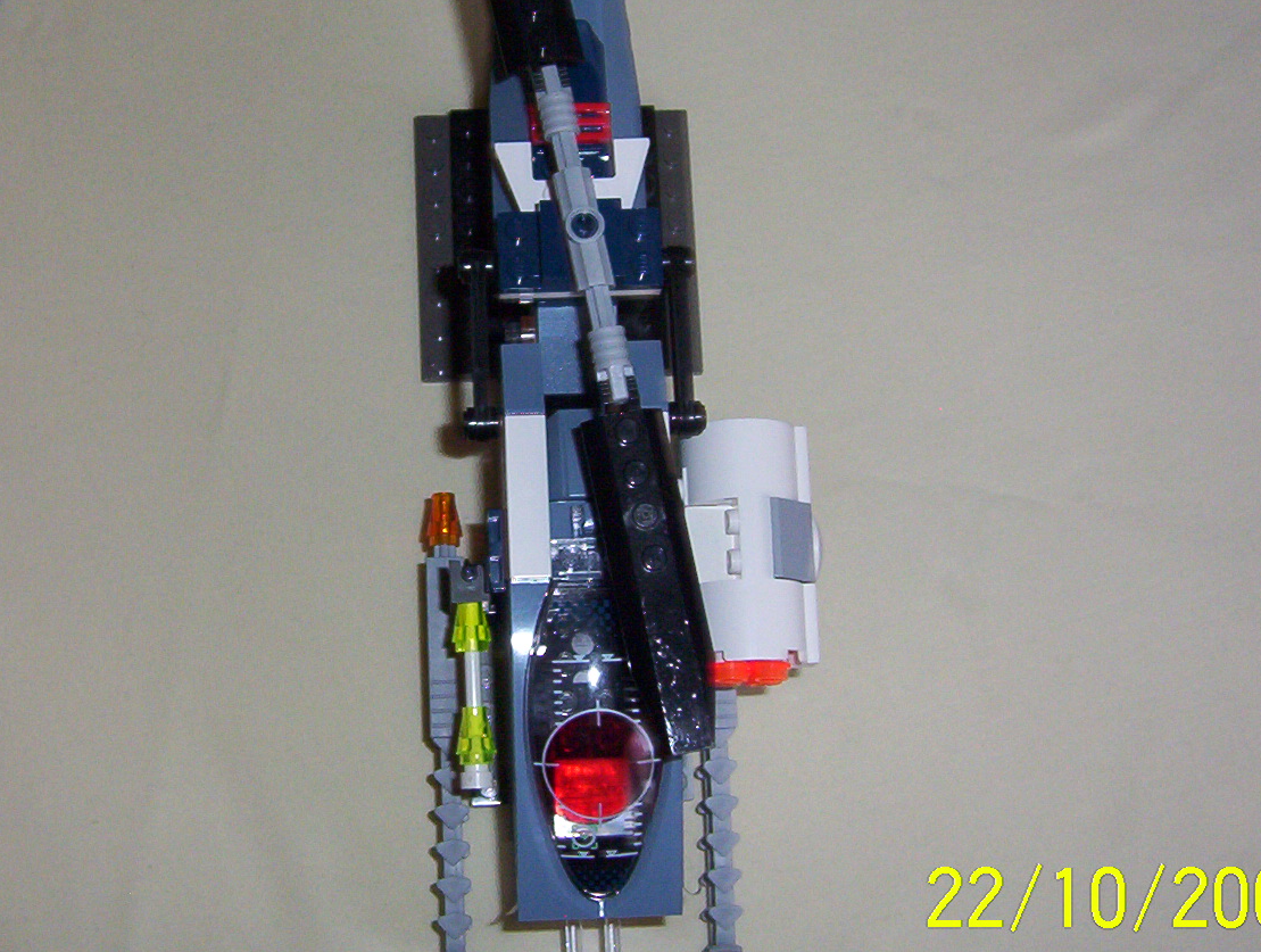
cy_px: 371
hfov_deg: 35.9
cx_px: 496
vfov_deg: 27.6
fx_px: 1935
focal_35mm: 53
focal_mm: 5.54
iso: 140
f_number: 2.76
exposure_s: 1/30
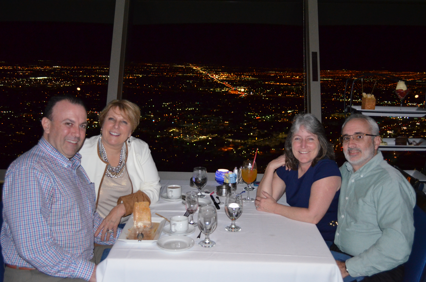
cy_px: 141
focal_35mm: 39
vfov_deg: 34.1
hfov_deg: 49.6
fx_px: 461
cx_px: 213
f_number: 4.2
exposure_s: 1/60
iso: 3200
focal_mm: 26
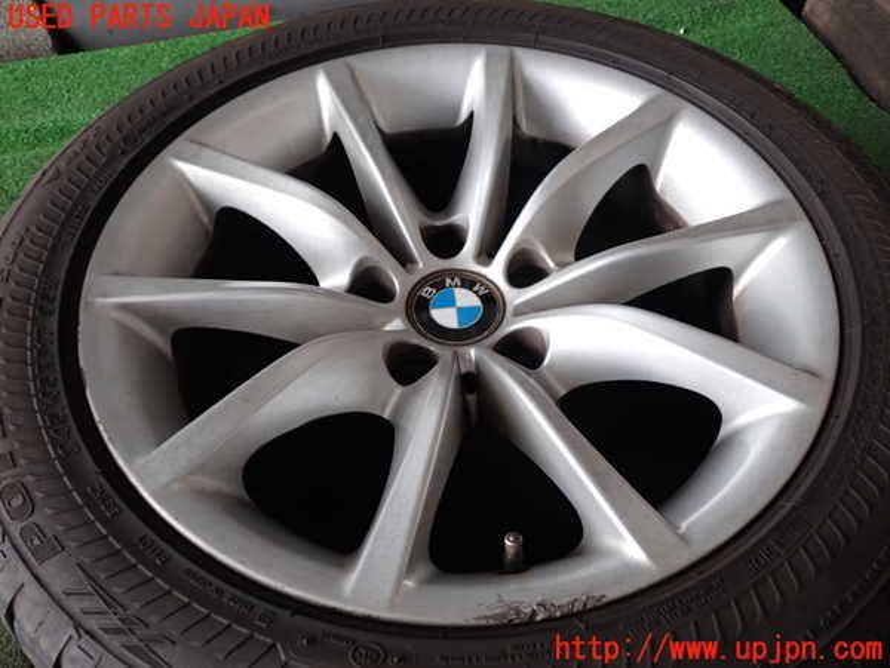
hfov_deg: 60.0
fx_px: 771
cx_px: 445
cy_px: 334
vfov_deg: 46.8
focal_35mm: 30
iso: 200
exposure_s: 1/30
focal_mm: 5.4
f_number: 2.3
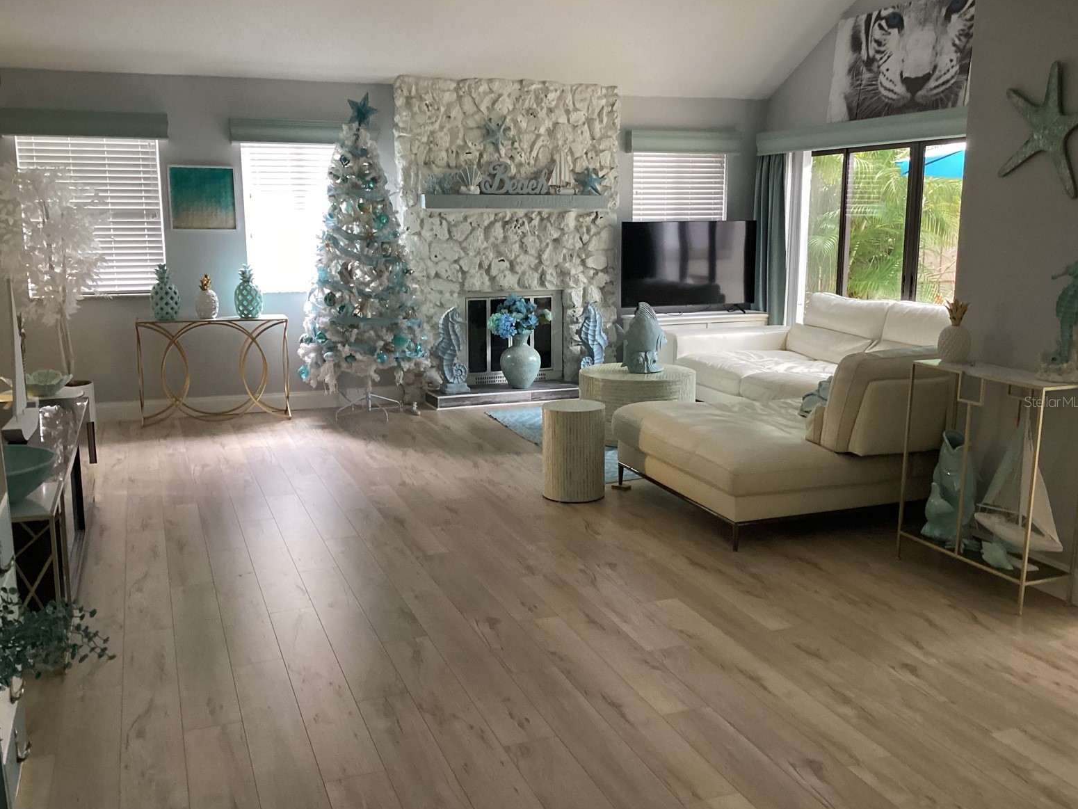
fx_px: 997
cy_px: 401
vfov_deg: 44.2
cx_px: 533
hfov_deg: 56.8
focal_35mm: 32
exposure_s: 1/60
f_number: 2.4
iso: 320
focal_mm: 3.3
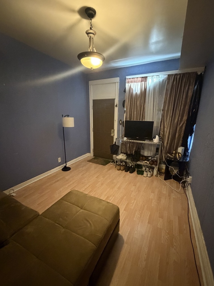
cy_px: 148
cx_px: 108
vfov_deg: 98.1
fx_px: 124
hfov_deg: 81.7
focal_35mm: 15
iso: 1600
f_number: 2.2
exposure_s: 1/40
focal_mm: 2.22
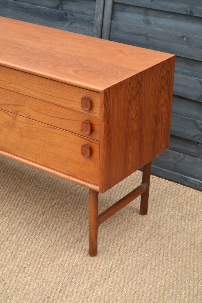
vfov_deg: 28.1
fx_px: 606
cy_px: 152
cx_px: 101
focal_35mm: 72
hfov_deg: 18.9
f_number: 5.3
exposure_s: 1/60
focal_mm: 48
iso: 400
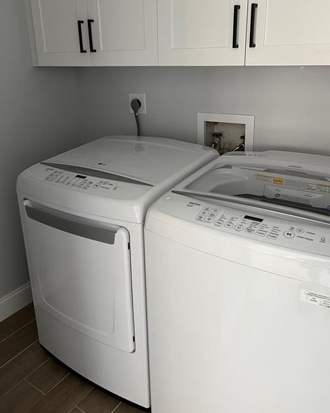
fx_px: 379
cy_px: 183
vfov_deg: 57.0
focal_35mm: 31
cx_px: 152
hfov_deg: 47.1
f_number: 1.5
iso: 200
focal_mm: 5.7
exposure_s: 1/60
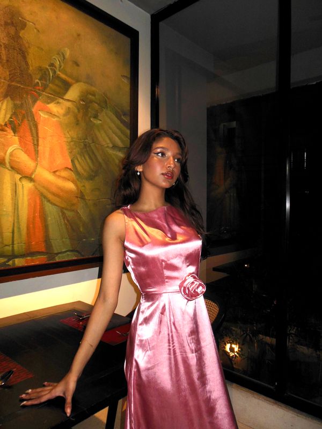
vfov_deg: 69.4
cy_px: 214
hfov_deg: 54.9
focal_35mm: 25
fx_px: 310
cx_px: 161
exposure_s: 1/25
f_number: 3.2
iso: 200
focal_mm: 4.5
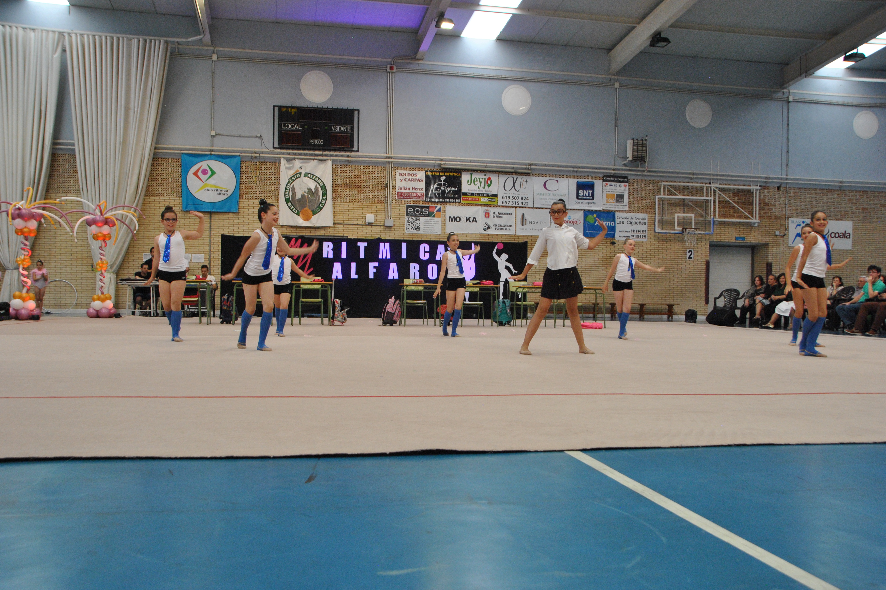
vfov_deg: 38.9
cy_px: 296
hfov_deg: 55.8
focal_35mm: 34
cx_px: 439
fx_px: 837
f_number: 5.6
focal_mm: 22
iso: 800
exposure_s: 1/125
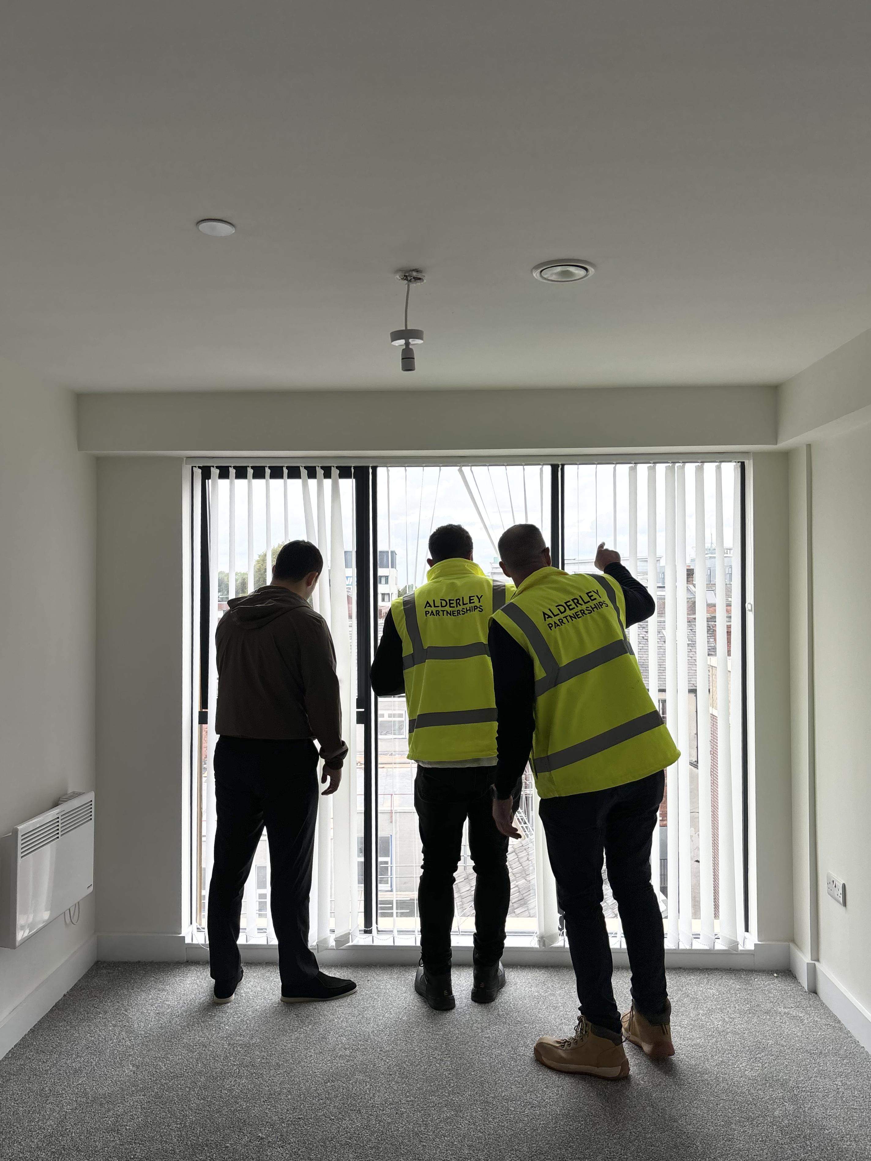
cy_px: 580
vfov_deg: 67.3
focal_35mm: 26
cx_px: 436
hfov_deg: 53.1
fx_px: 872
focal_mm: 5.96
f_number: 1.6
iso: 50
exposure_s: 1/684
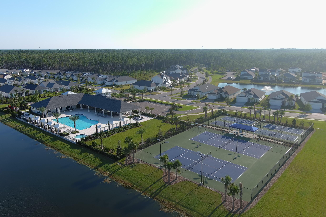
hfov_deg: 63.7
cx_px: 163
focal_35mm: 29
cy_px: 108
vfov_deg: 45.0
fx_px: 263
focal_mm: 10.08
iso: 100
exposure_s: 1/1000
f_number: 2.8
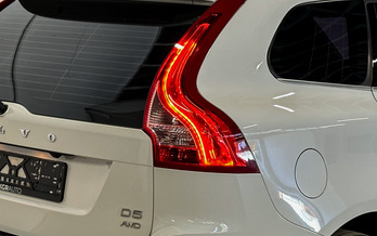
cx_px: 214
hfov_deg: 21.8
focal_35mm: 95
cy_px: 172
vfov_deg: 13.7
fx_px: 977
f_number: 1.78
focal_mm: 6.86
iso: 64
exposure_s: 1/50
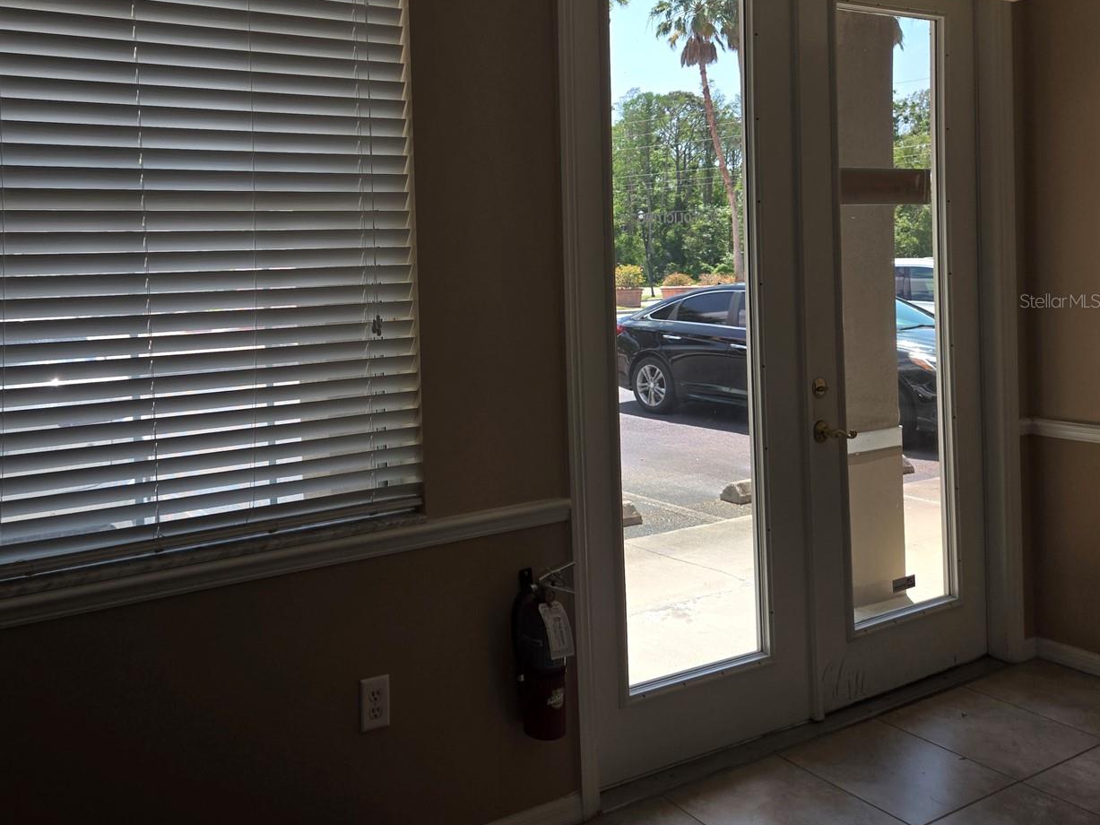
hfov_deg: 58.9
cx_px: 387
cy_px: 300
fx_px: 953
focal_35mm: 30
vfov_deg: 46.3
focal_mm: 5.4
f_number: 1.8
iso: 25
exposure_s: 1/318
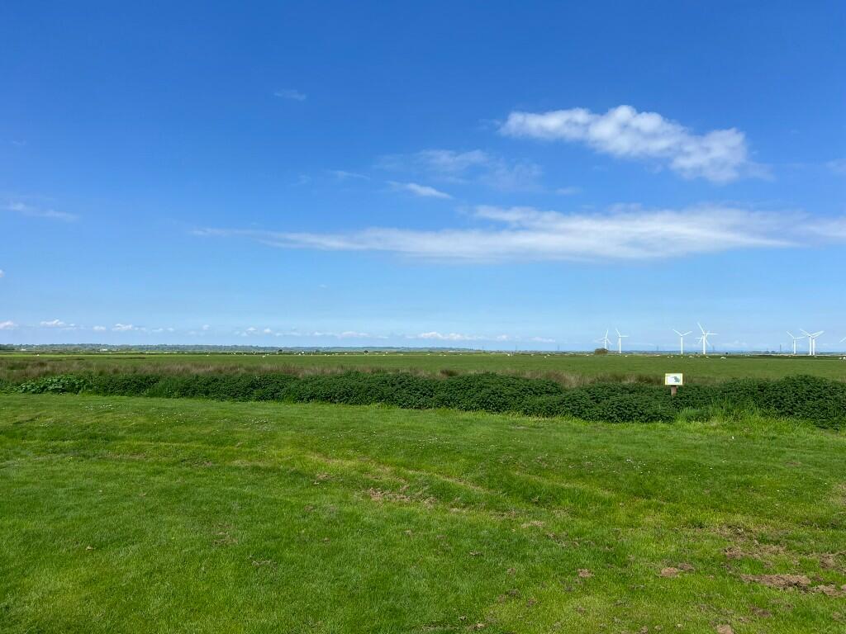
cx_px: 423
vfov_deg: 53.1
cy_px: 317
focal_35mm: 26
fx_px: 635
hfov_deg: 67.3
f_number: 1.5
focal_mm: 5.7
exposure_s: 1/5076
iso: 50
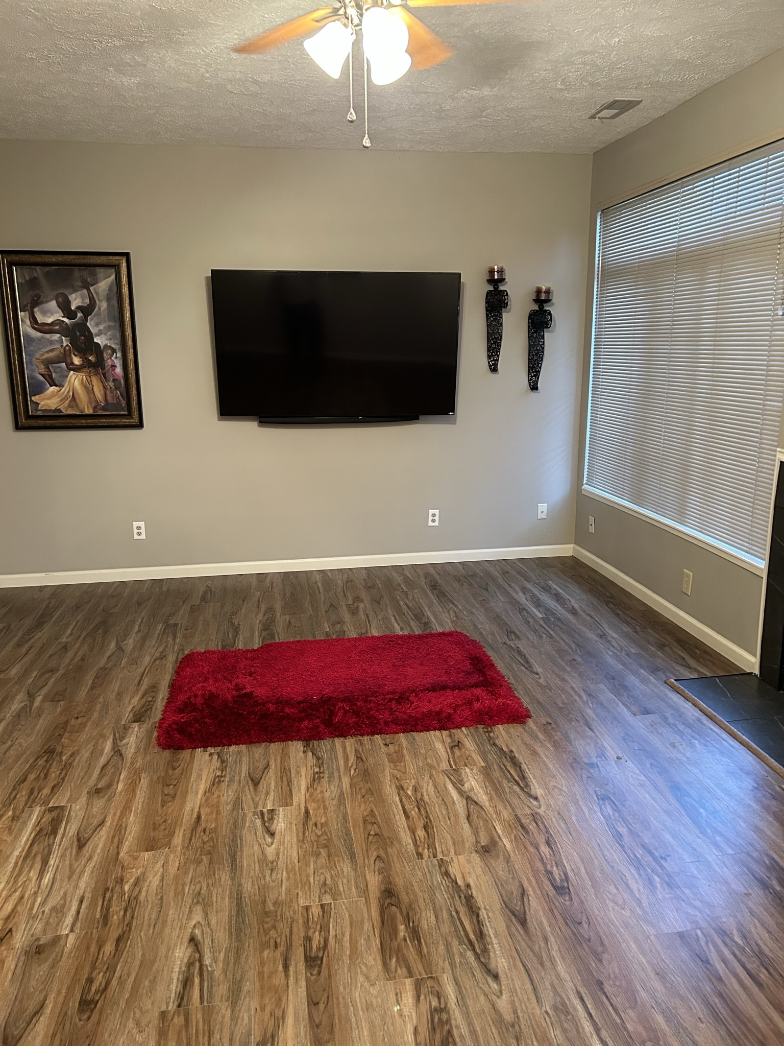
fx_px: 785
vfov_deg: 67.3
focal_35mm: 26
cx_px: 392
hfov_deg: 53.1
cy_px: 523
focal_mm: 5.7
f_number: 1.5
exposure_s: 1/60
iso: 500
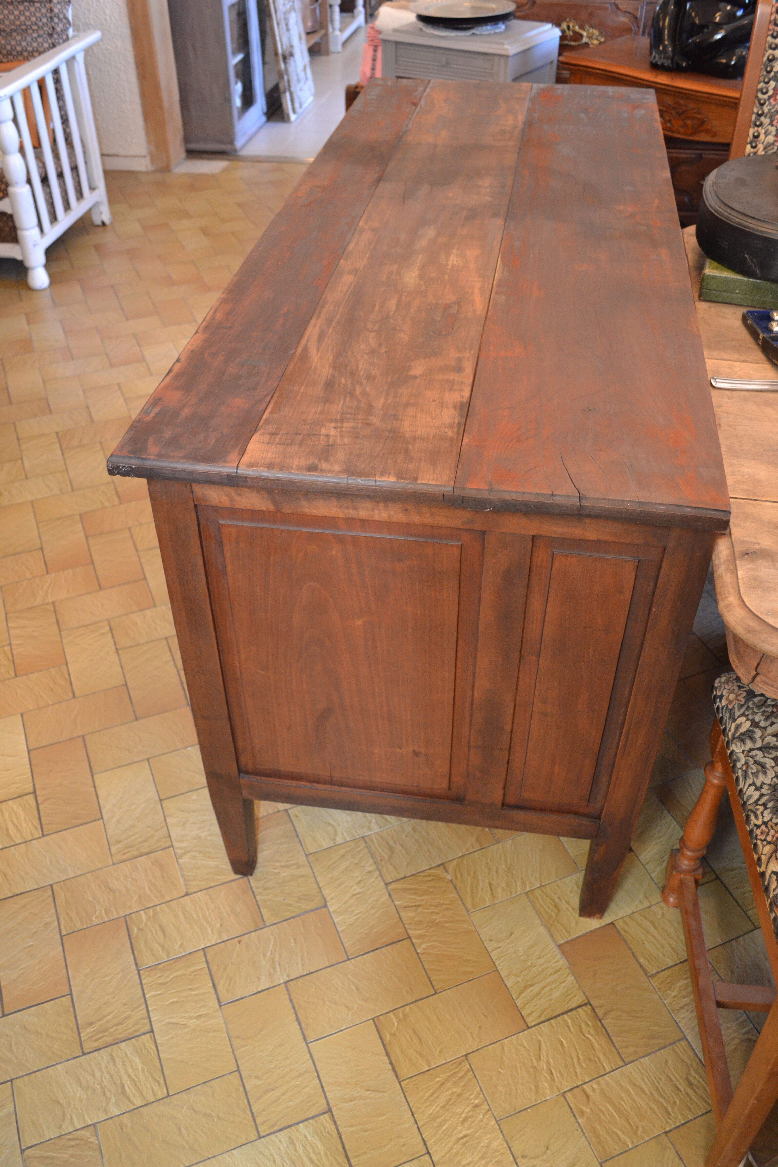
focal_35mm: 30
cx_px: 389
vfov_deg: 61.9
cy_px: 584
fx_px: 972
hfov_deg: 43.6
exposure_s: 1/60
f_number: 3.8
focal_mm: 20
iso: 1250
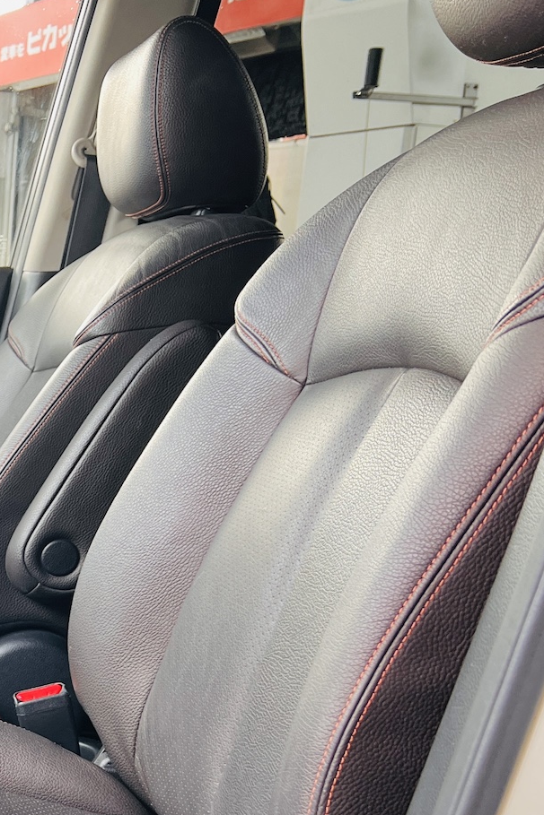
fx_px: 1360
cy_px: 638
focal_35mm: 60
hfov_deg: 19.5
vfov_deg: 32.6
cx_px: -289
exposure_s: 1/121
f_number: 1.5
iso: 100
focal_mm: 5.7
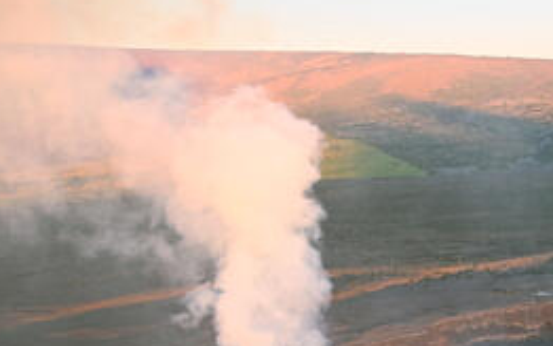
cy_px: 341
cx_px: 549
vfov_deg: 22.3
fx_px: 844
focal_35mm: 56
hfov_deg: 33.3
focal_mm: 24
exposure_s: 1/200
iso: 400
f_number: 4
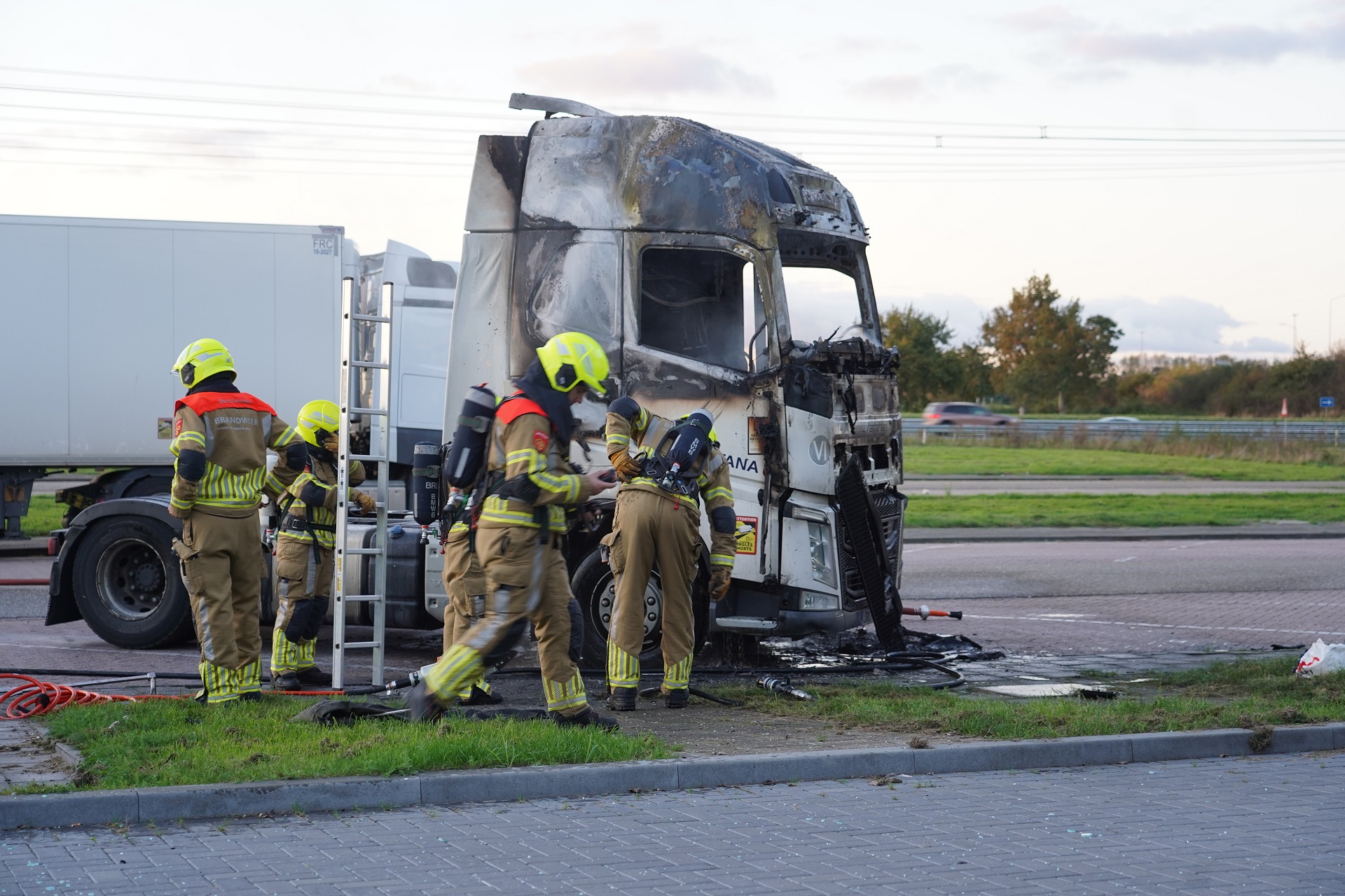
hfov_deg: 33.9
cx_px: 672
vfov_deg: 23.0
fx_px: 2204
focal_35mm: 59
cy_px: 448
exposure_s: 1/60
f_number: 4
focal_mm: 59
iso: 320
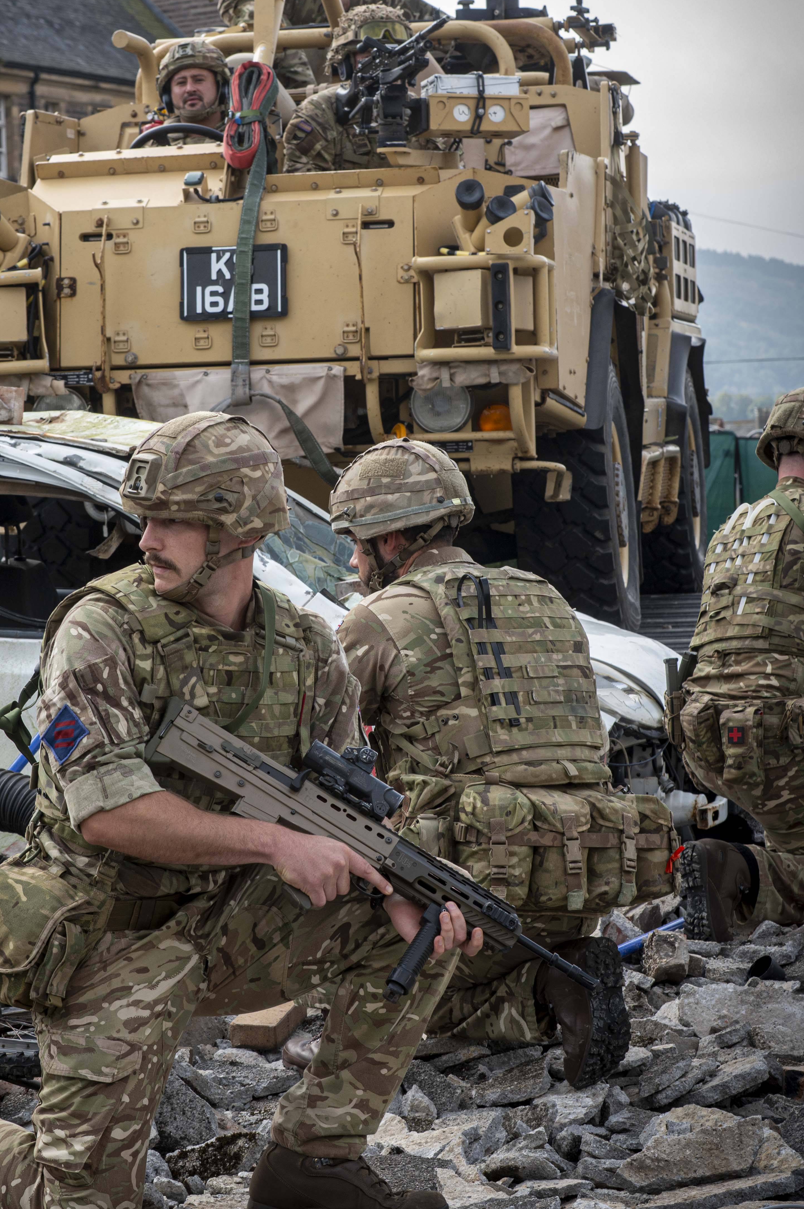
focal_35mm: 98
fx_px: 3287
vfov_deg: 20.8
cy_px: 561
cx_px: 293
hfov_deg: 13.9
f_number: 6.3
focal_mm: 70
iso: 400
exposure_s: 1/250
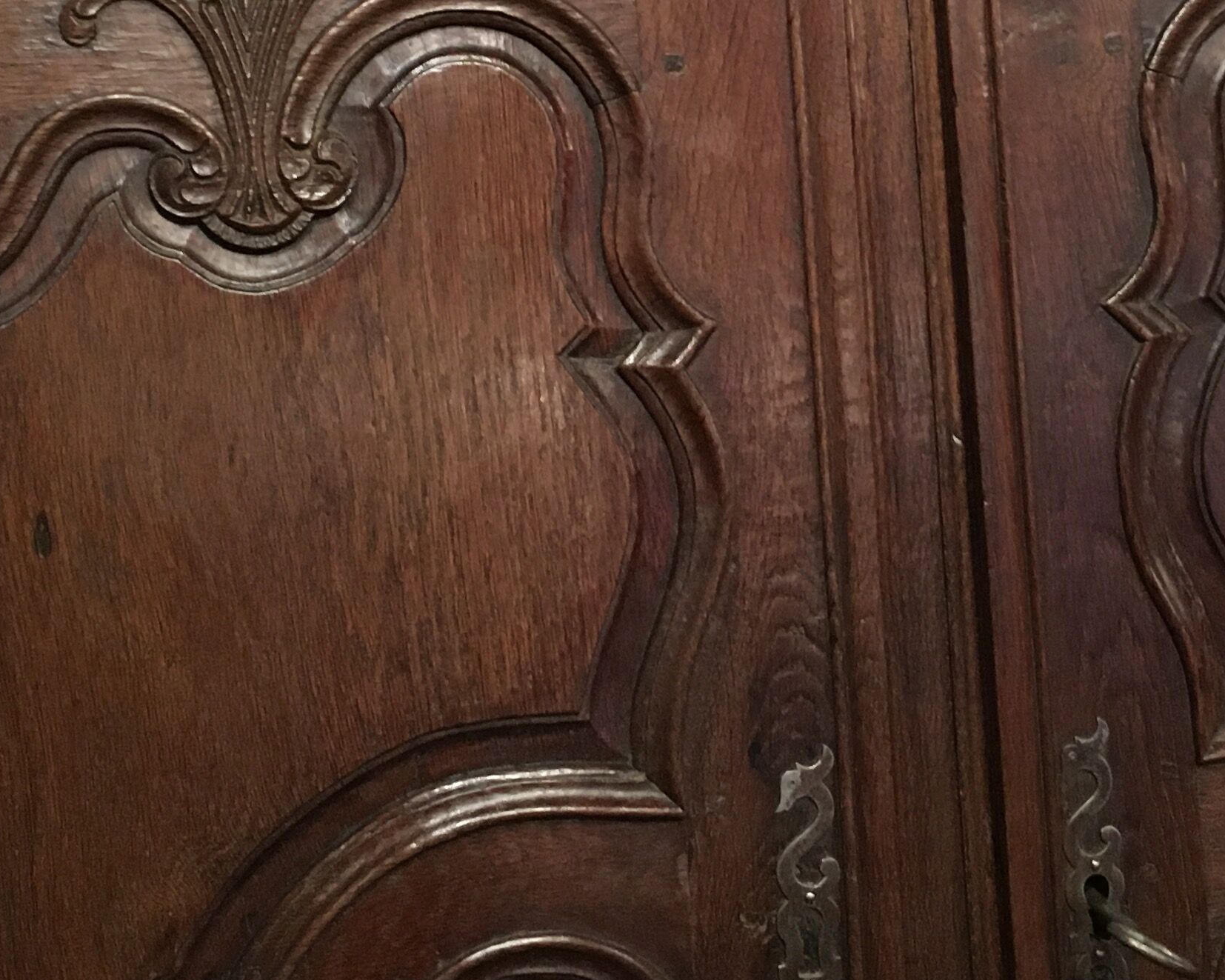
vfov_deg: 21.8
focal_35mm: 69
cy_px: 136
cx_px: 741
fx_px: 2501
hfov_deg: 27.5
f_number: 2.2
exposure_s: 1/17
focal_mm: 4.15
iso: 200
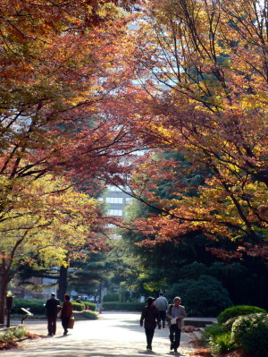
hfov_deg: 18.2
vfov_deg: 24.1
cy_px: 178
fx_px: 835
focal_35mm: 81
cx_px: 134
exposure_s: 1/160
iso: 80
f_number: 3.7
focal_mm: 13.4
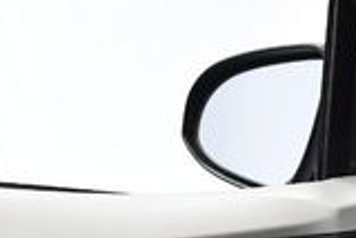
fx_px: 1425
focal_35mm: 144
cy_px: 448
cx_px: -85
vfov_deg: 9.1
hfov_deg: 13.8
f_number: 3.5
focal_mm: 18
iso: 1400
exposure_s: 1/125
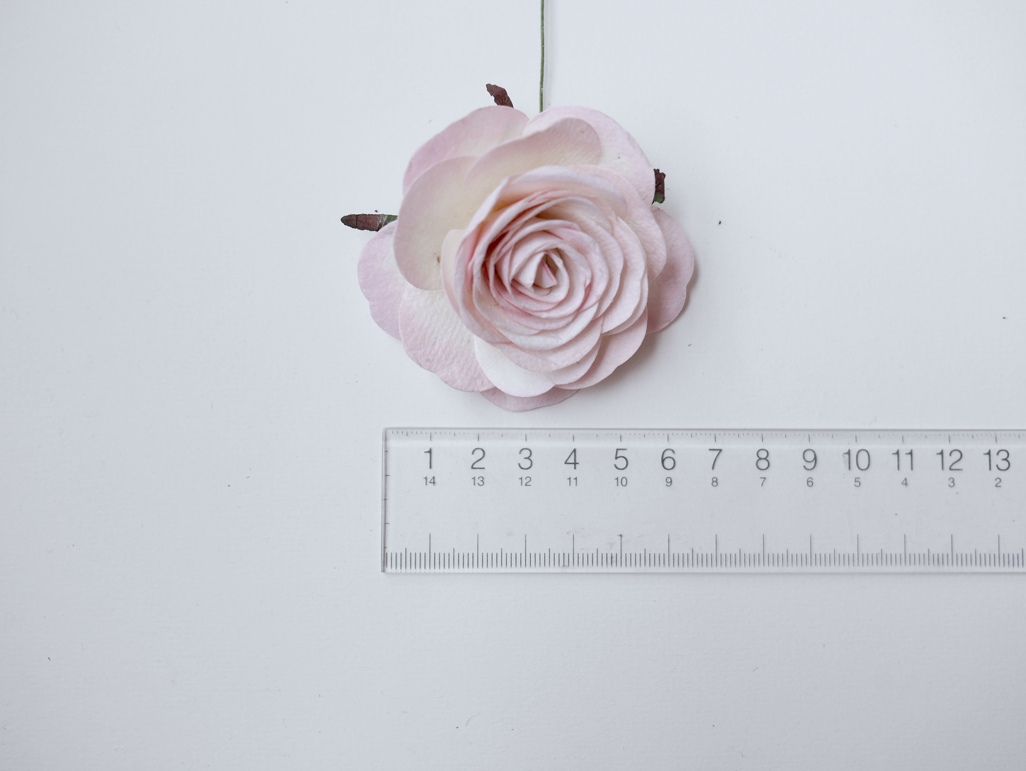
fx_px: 1186
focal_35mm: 40
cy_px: 386
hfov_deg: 46.8
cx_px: 513
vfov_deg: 36.0
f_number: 3.2
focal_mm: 20
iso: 200
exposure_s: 1/320
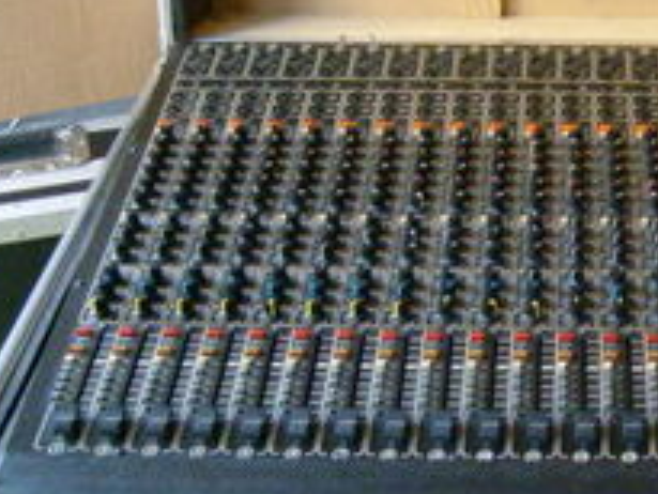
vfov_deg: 18.0
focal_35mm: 82
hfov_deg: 23.1
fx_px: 1560
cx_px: 619
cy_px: 285
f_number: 2.8
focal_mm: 5.8
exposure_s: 1/8
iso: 200
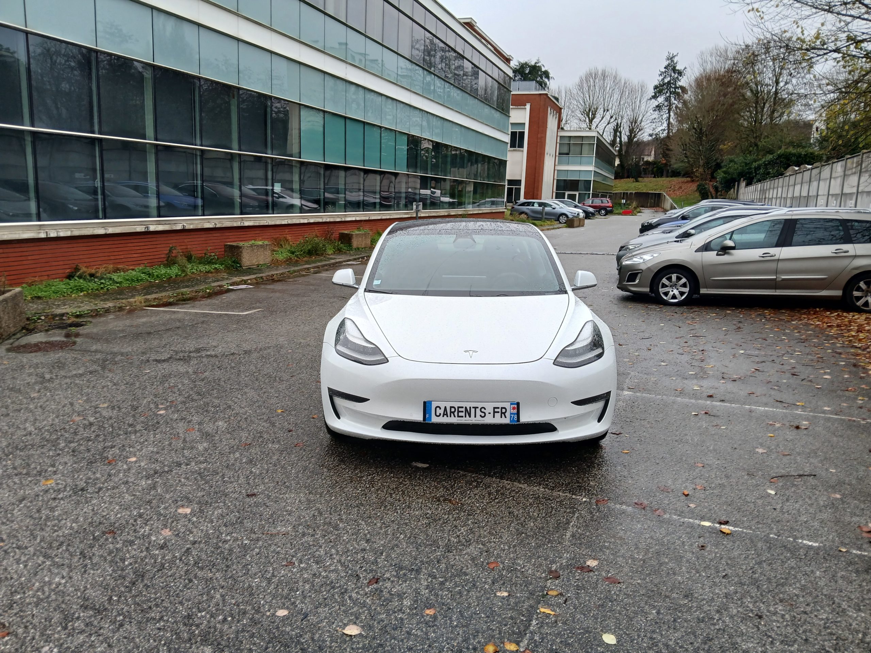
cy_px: 326
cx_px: 436
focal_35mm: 26
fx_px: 654
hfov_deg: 67.3
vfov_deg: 53.1
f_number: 1.8
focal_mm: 3.98
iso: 20
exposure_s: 1/50
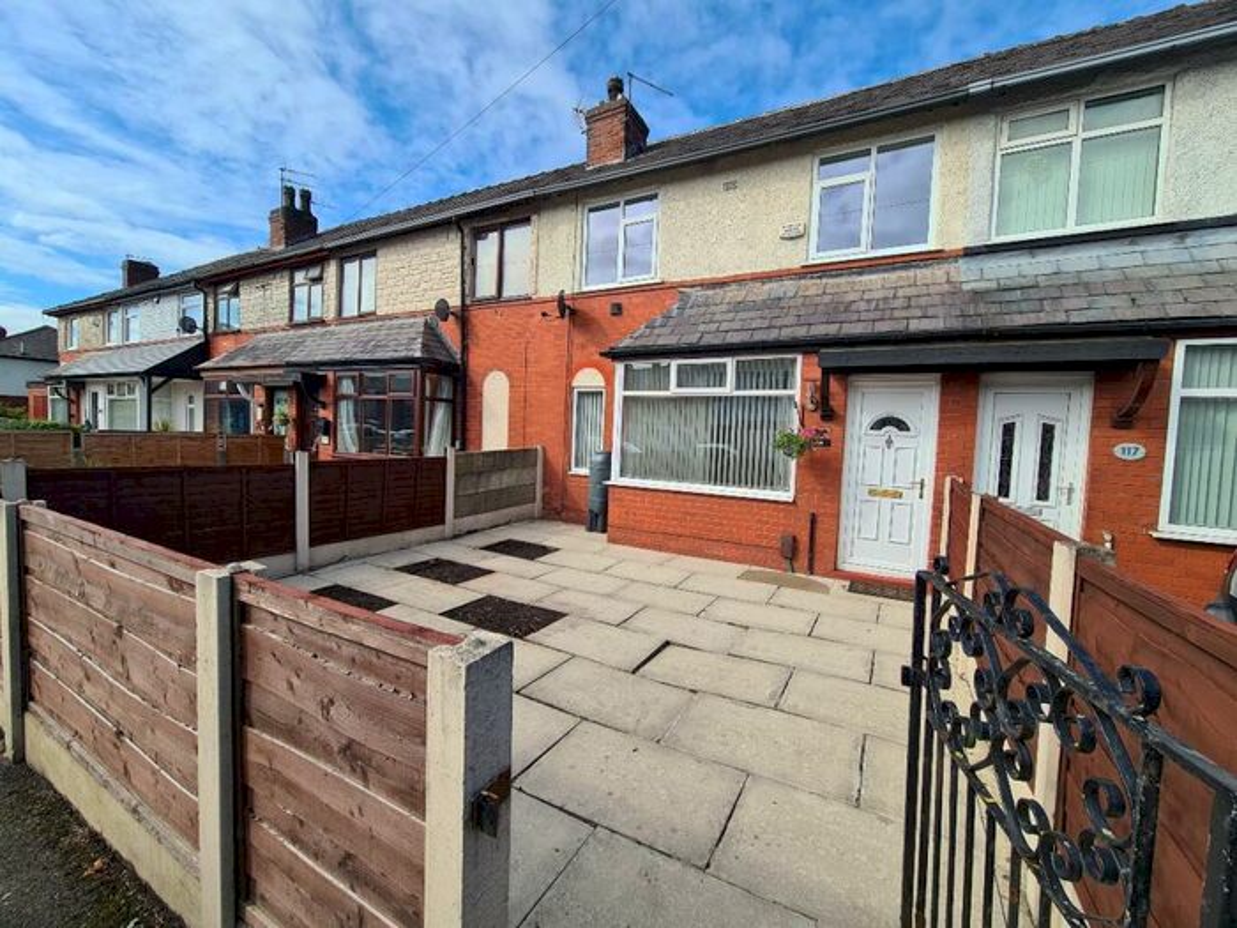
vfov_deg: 89.9
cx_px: 618
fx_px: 465
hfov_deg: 106.2
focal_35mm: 13
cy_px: 464
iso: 64
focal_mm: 2.22
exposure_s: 1/1372
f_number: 2.2
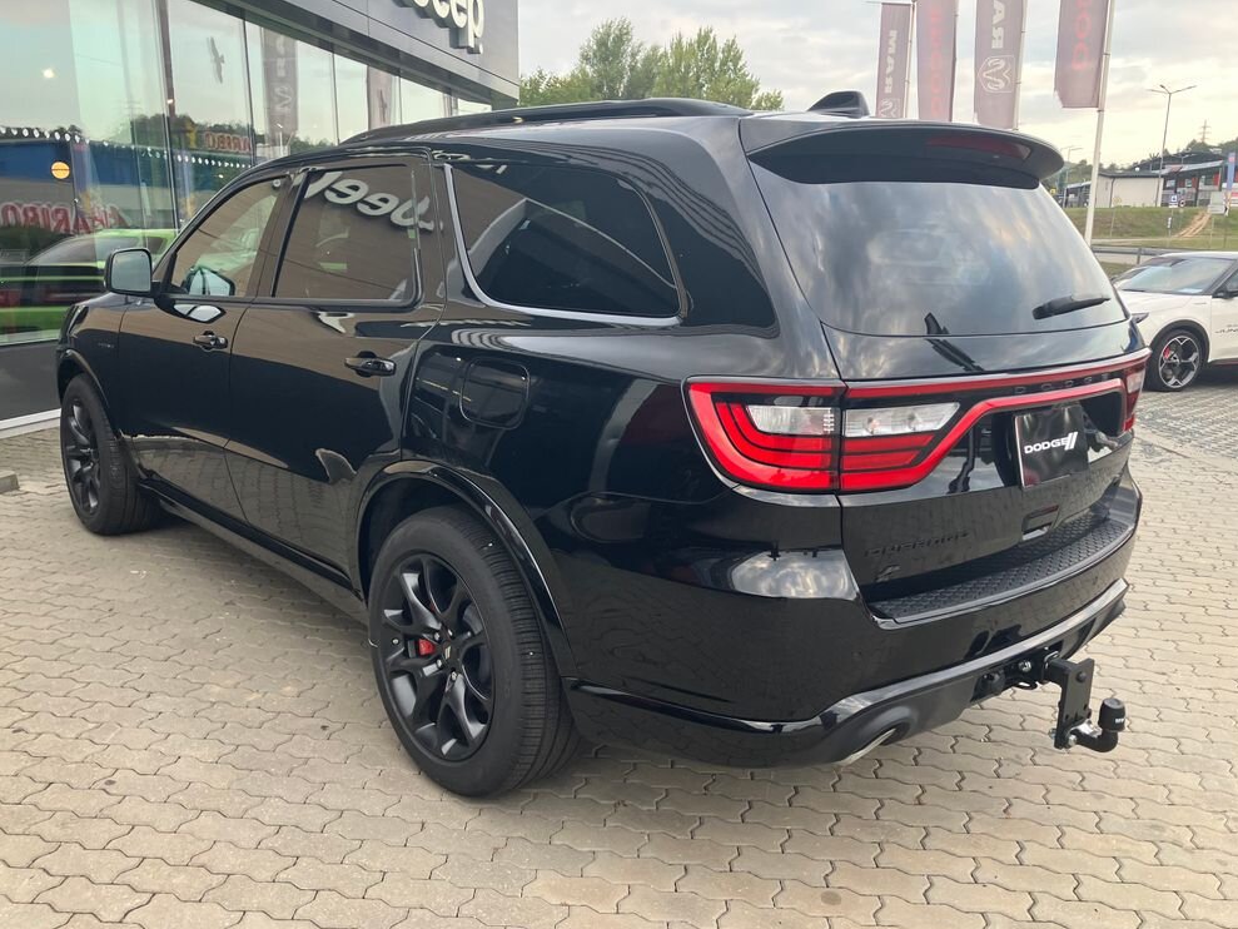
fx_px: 1037
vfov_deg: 48.2
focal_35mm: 29
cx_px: 611
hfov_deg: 61.7
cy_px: 478
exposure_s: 1/114
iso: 80
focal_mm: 3.99
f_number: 1.8
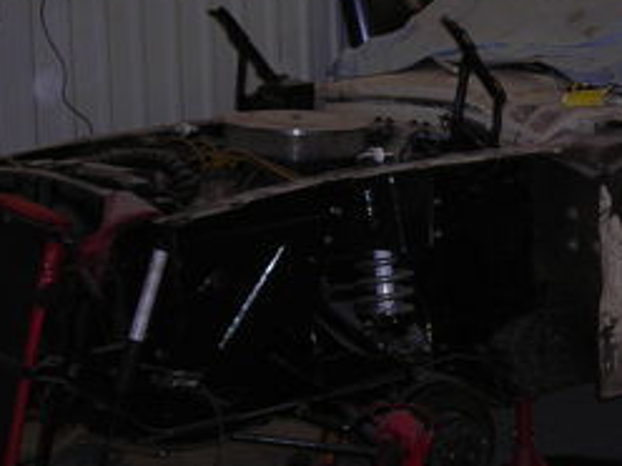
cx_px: 574
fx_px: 1761
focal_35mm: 98
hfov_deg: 19.6
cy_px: 203
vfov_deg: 15.1
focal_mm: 6.3
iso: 73
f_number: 3.2
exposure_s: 1/60.1
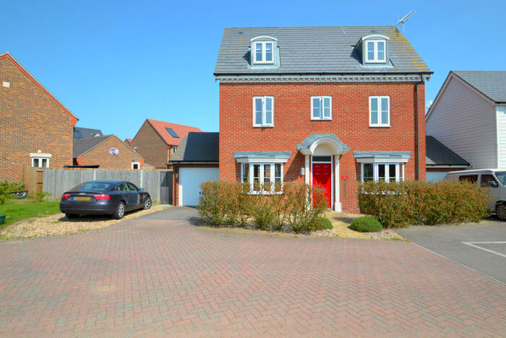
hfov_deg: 90.0
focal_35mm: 18
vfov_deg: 67.4
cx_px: 253
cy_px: 169
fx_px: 253
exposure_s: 1/200
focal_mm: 12
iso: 100
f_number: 7.1
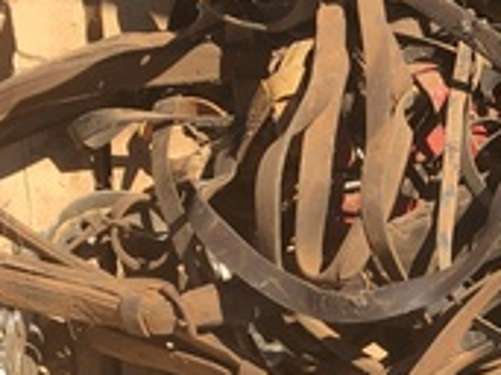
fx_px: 1620
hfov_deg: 16.5
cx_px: 683
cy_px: 271
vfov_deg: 13.2
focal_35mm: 112
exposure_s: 1/1221
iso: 25
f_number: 2.2
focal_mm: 4.15
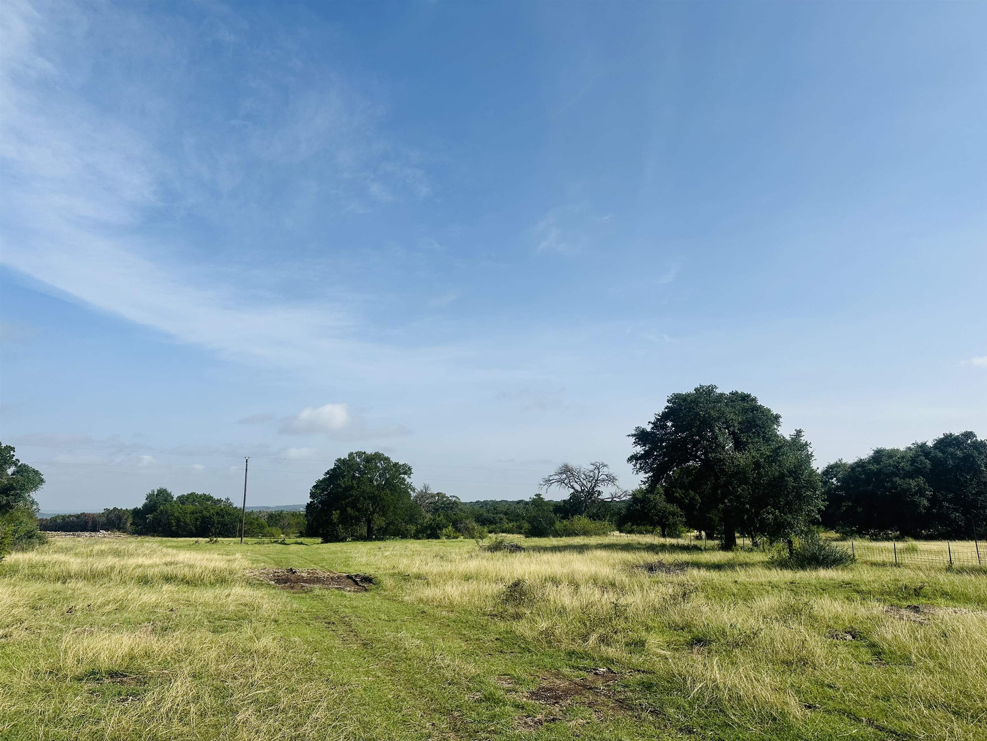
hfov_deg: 71.6
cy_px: 370
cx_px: 494
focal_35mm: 24
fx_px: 684
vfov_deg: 56.8
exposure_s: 1/7042
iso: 80
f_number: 1.78
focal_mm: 6.86
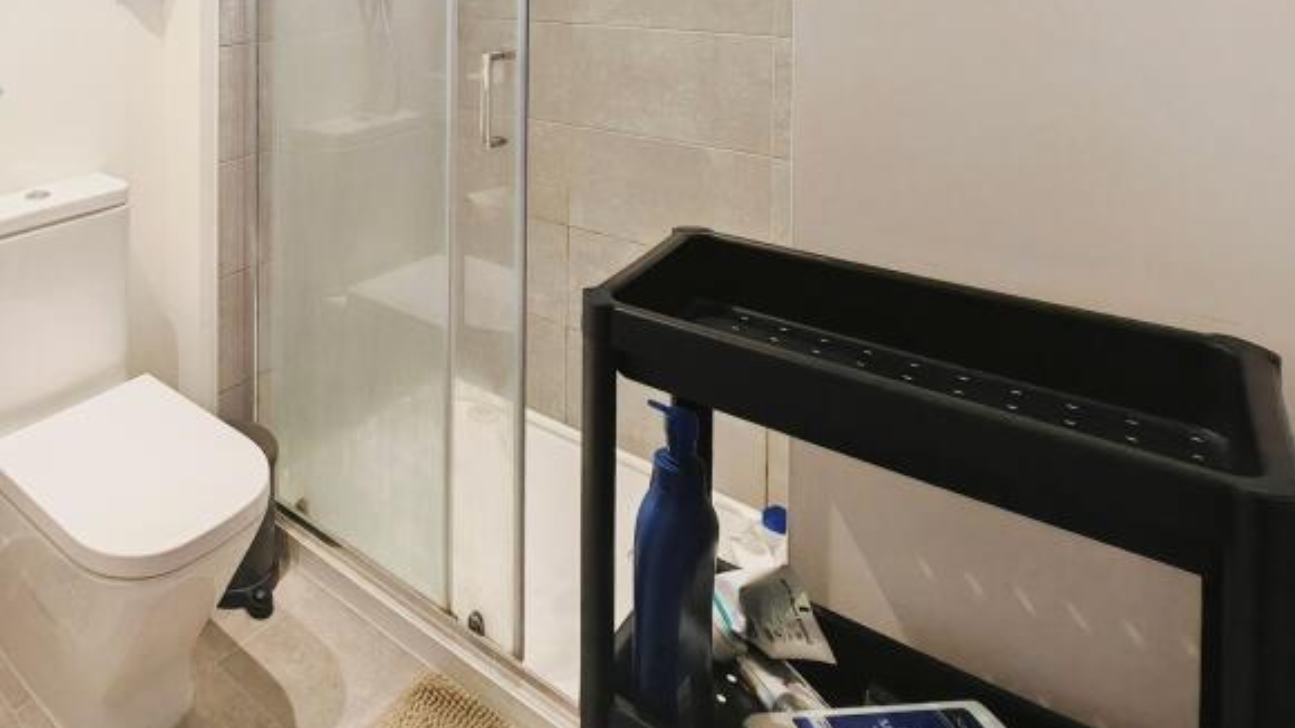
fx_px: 858
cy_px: -25
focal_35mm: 25
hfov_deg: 66.8
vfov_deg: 39.6
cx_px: 250
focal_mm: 1.82
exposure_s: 1/50
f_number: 2
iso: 250
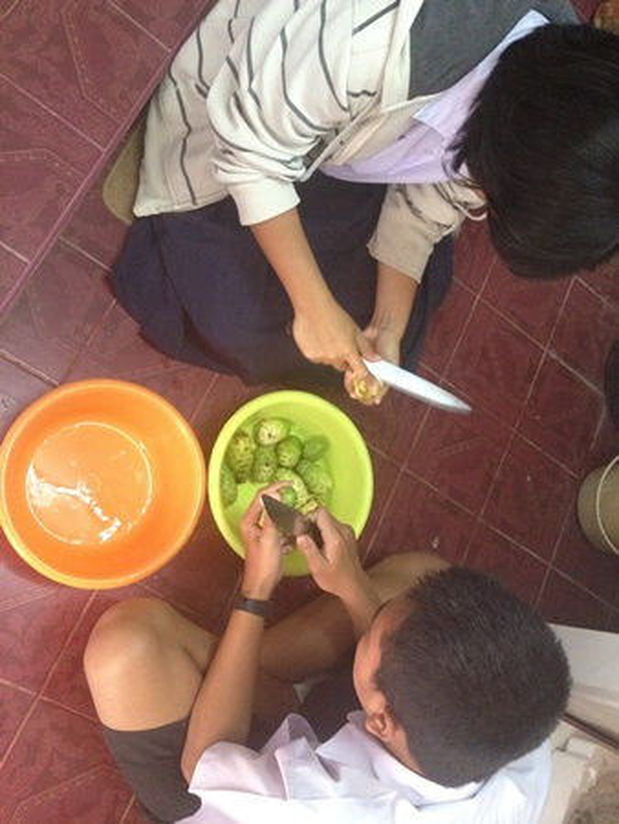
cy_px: 412
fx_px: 834
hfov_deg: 40.7
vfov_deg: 52.6
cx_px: 310
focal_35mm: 35
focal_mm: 4.28
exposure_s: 1/15
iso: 400
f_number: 2.4
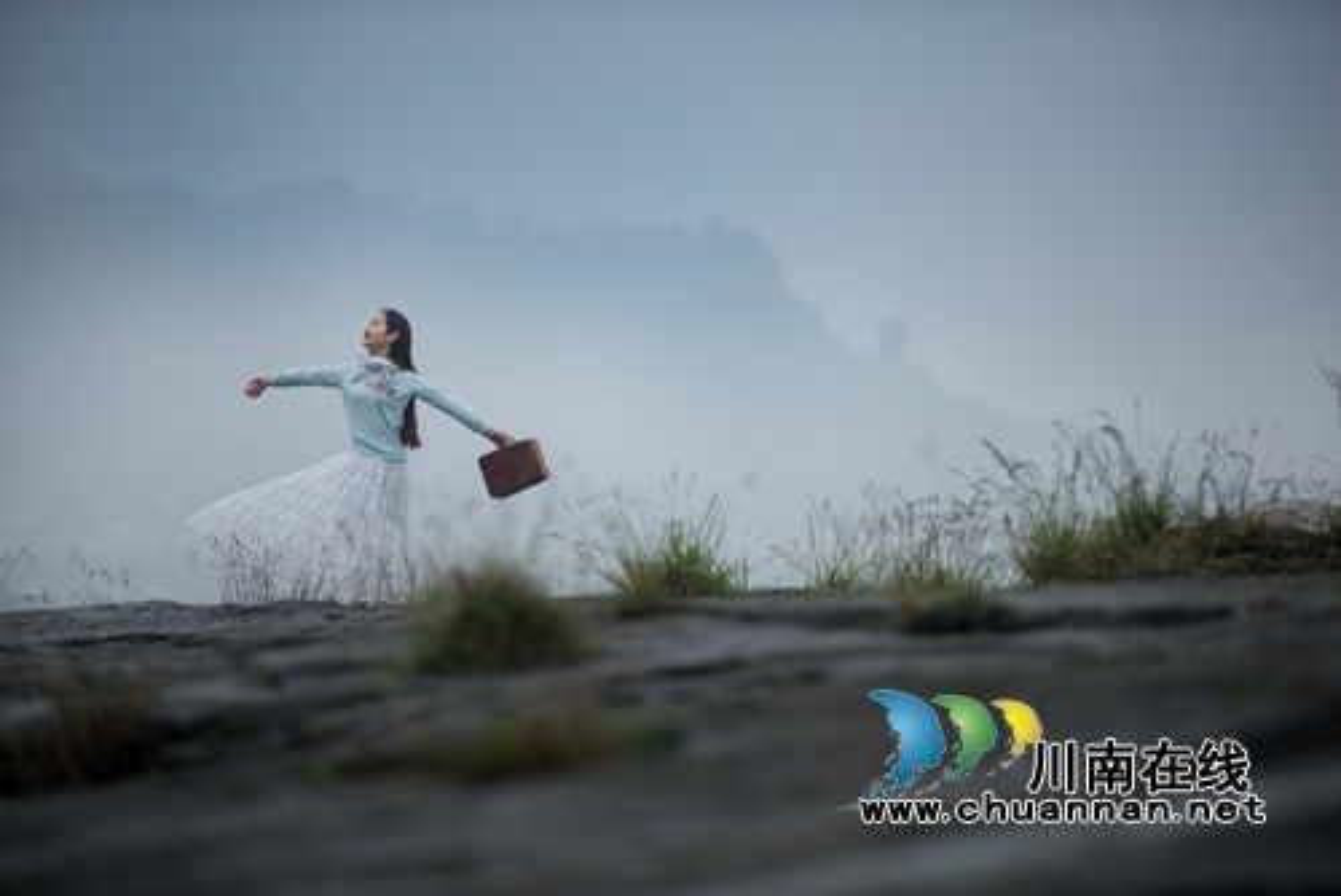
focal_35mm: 200
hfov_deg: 10.3
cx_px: 670
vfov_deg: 6.9
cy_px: 448
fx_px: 7454
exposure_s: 1/160
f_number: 2.8
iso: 64
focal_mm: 200
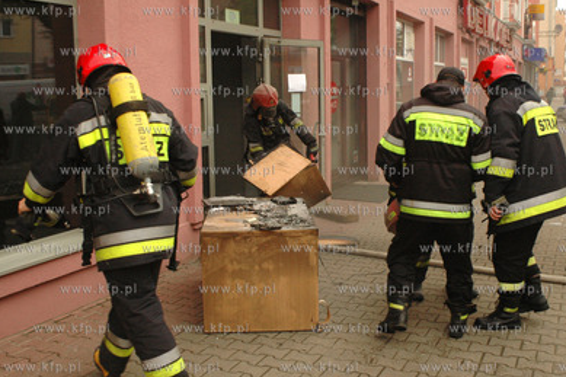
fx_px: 581
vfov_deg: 35.9
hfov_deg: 51.9
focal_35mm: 37
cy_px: 189
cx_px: 288
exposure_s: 1/200
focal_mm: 24
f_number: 6.3
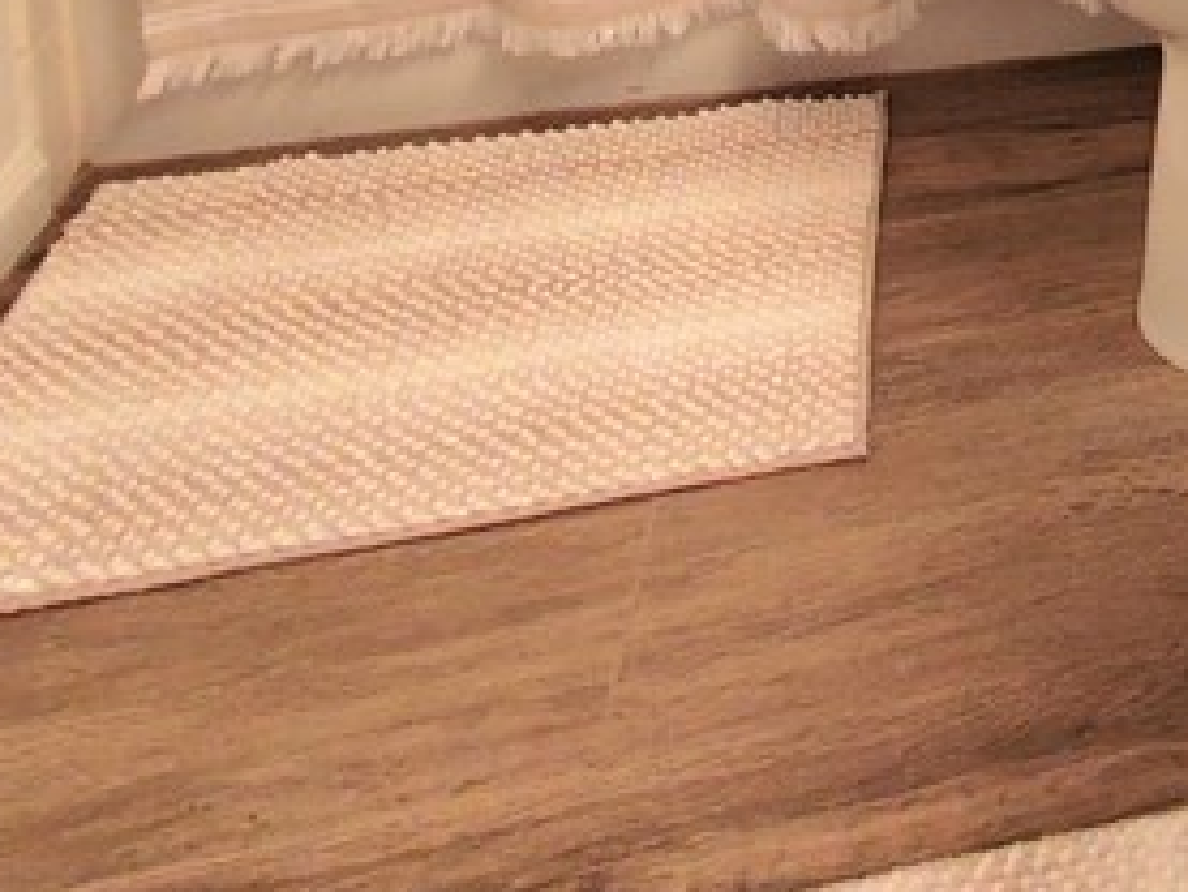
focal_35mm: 48
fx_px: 1648
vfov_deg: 21.5
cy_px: -656
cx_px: 1647
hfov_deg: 29.4
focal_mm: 1.8
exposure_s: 1/60.2
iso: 160
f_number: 2.2
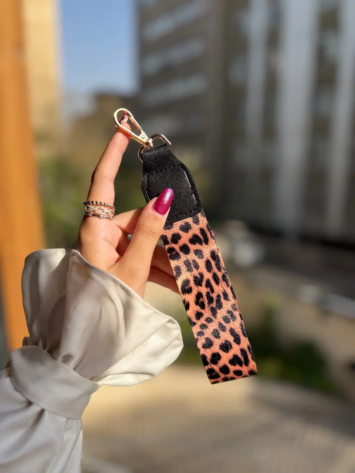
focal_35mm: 24
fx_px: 328
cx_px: 178
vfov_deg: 71.6
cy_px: 236
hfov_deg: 56.8
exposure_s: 1/4608
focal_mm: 6.76
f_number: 1.78
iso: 80
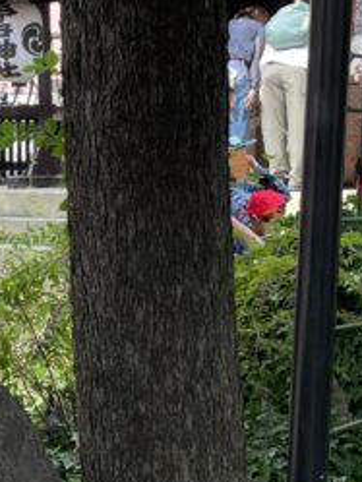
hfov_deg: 13.6
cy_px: 480
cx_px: 0
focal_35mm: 107
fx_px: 1491
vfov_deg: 17.9
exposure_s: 1/284
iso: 32
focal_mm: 4.2
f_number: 1.6
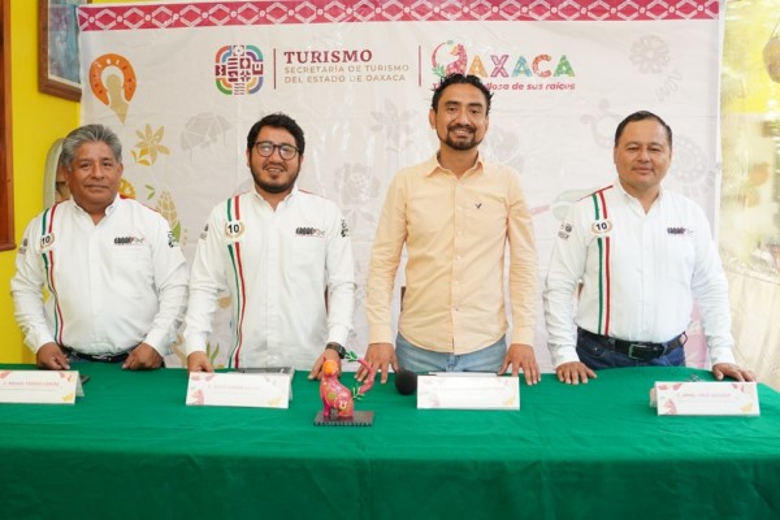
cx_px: 390
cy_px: 260
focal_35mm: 36
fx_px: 780
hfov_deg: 53.1
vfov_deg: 36.9
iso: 1250
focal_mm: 24
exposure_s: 1/125
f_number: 4
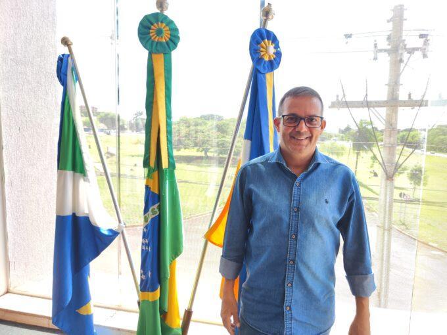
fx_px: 310
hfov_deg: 71.6
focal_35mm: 24
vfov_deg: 56.8
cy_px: 168
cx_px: 224
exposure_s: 1/120
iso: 50
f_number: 1.88
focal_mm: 5.59
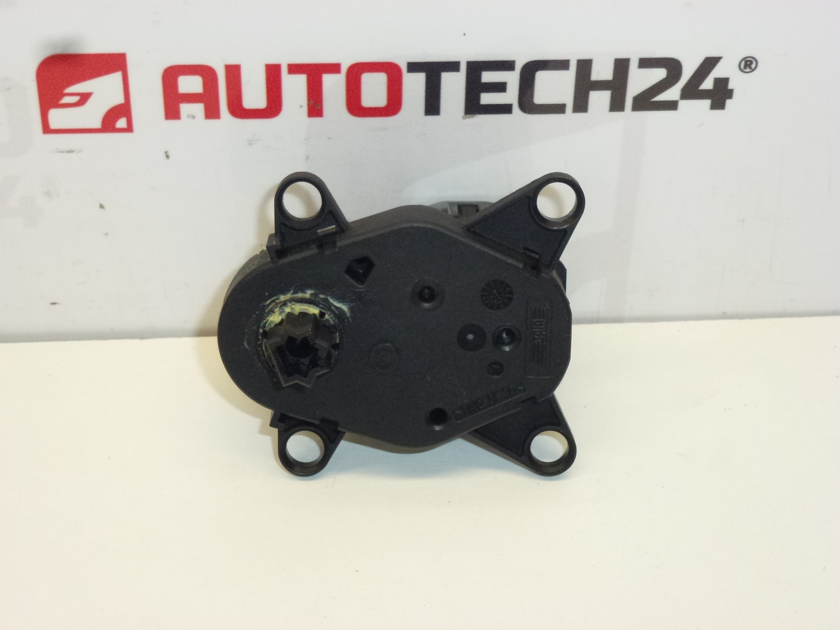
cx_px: 420
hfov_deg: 29.8
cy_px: 315
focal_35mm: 65
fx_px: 1577
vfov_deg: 22.6
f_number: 4.6
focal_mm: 11.7
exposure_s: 1/160
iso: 400
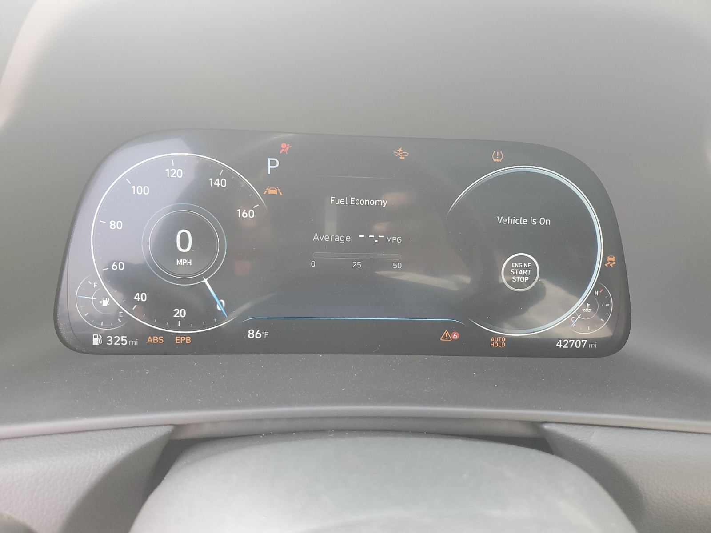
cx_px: 356
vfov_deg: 53.1
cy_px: 266
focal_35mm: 26
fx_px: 534
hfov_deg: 67.3
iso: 69
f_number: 1.5
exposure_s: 1/120
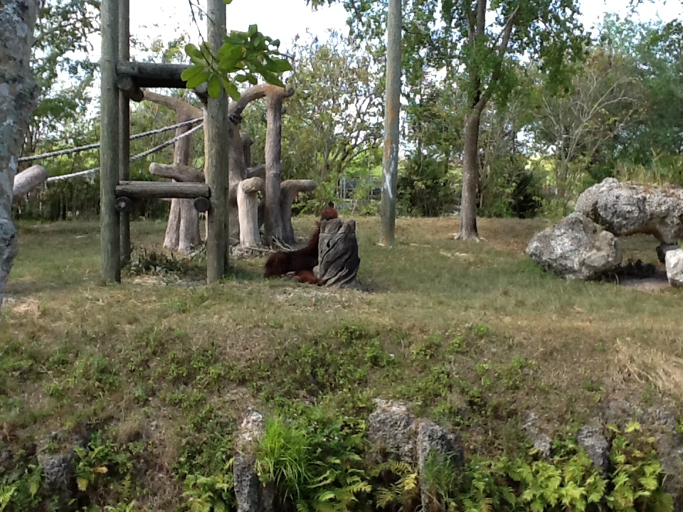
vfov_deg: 44.2
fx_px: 631
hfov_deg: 56.8
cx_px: 342
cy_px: 256
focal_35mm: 32
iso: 64
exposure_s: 1/267
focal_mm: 2.03
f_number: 2.4
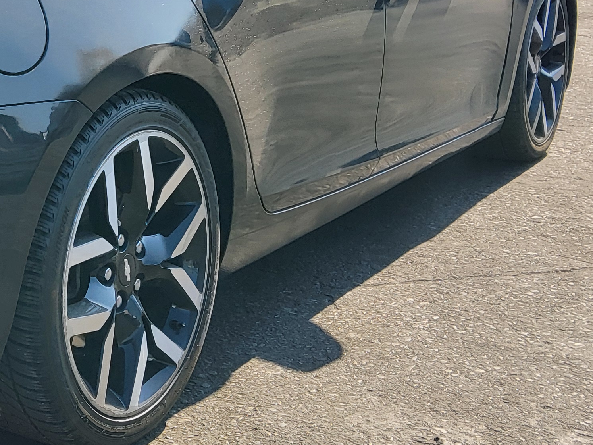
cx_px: -73
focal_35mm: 71
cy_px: 113
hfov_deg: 25.3
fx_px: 1216
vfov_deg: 20.6
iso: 12
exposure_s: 1/431
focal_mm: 3.98
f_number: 1.8
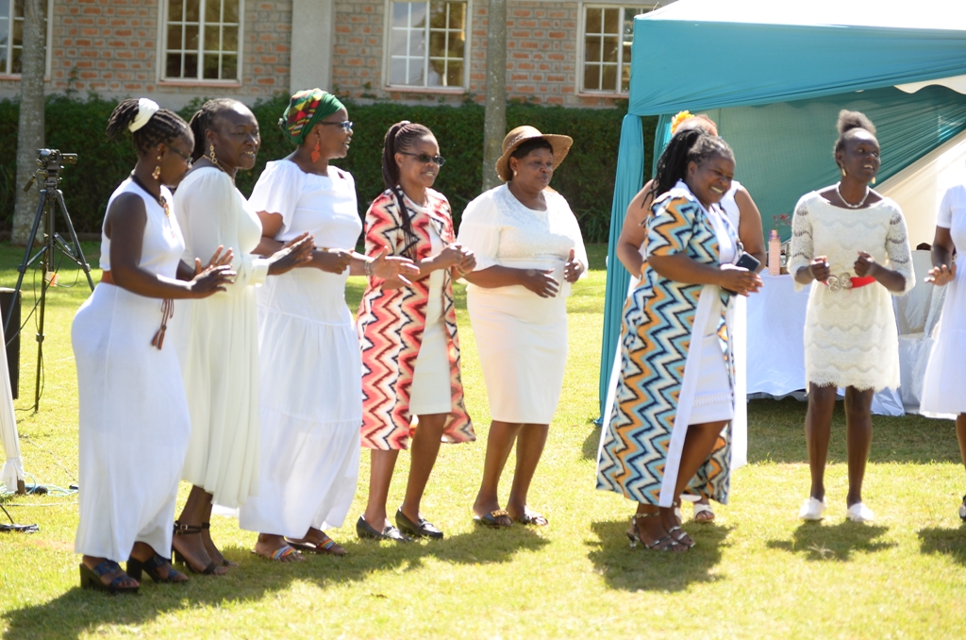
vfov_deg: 11.4
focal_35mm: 120
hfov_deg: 17.1
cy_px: 320
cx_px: 483
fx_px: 3213
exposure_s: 1/1000
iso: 250
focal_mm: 80
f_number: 2.8
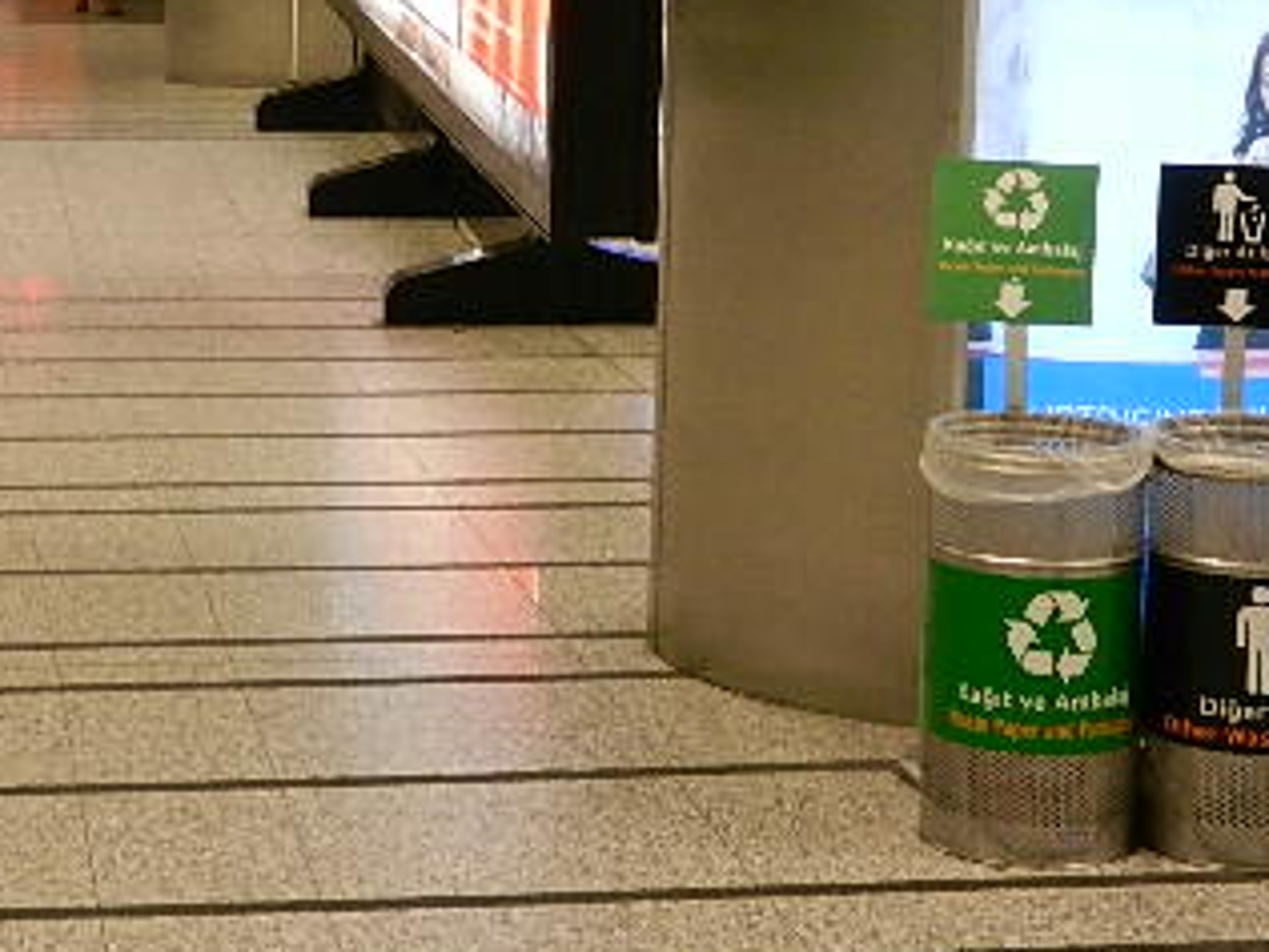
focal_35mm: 91
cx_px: 422
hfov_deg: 21.5
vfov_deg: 16.0
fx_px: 3336
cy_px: 44
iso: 640
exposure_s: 1/30
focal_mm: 8.2
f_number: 4.2
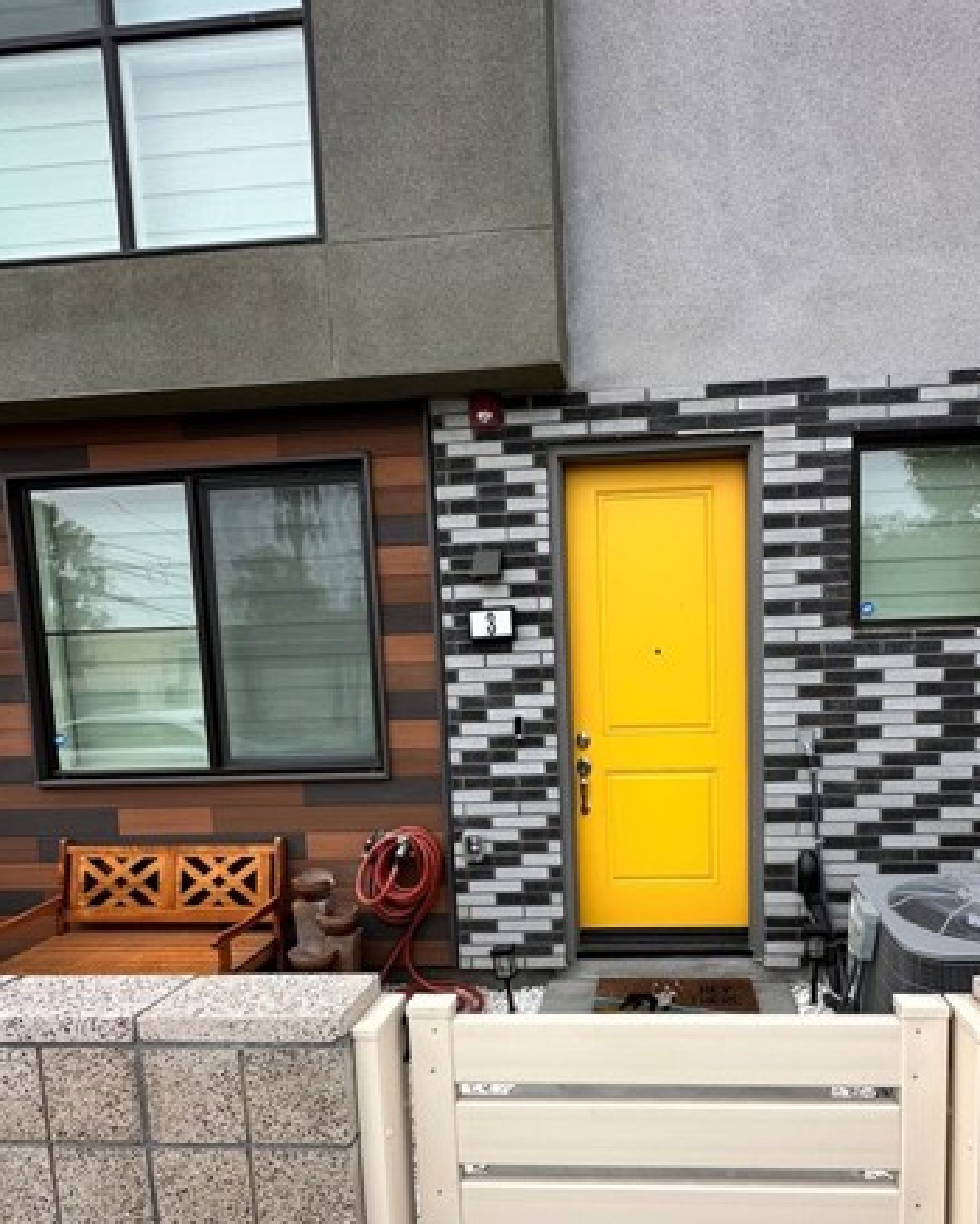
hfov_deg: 67.1
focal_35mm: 20
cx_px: 613
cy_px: 737
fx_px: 725
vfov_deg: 79.4
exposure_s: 1/352
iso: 40
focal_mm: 2.22
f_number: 2.2
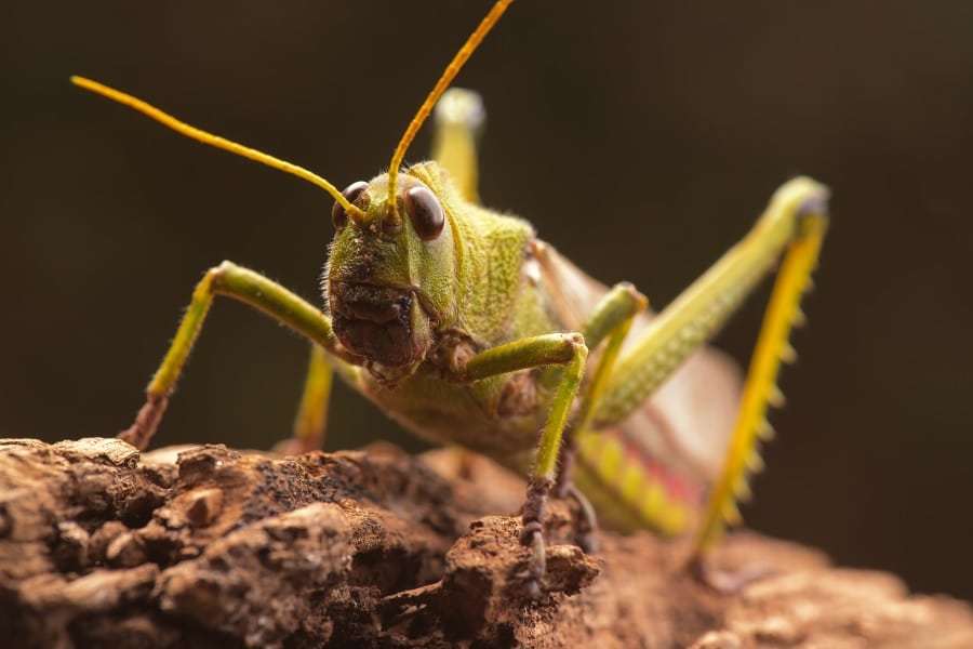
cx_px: 486
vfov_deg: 13.0
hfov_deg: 19.5
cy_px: 324
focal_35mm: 105
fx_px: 2838
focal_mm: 105
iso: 400
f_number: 10
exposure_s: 1/250
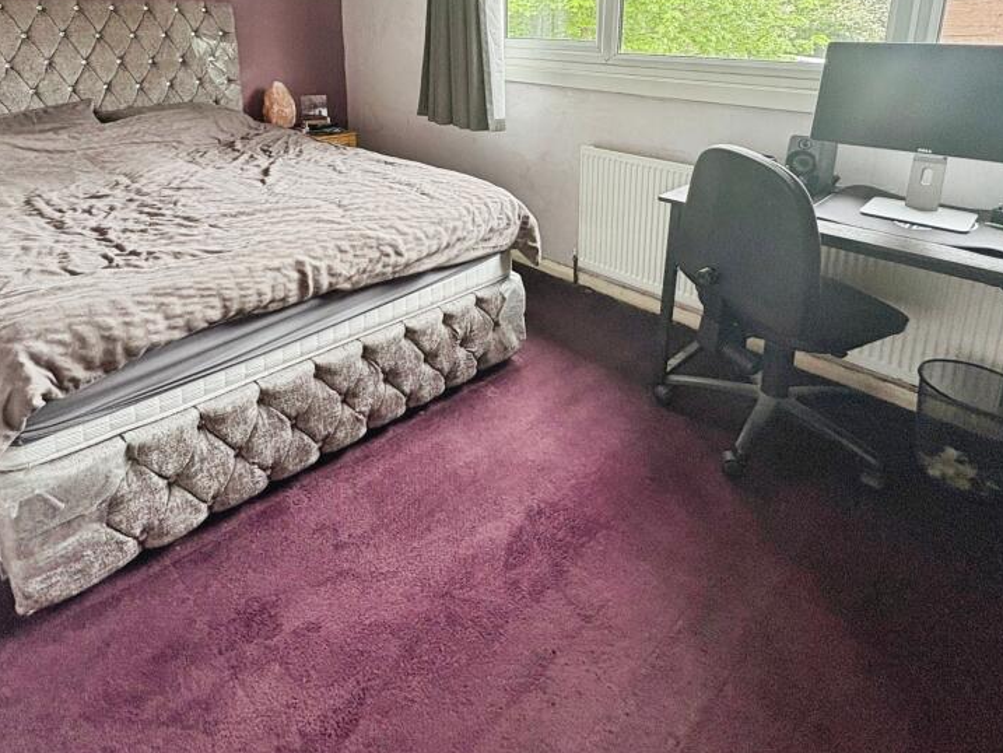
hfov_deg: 80.6
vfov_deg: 63.6
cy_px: 228
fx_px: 580
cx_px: 394
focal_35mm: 20
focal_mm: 2.22
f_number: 2.2
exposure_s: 1/75
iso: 250
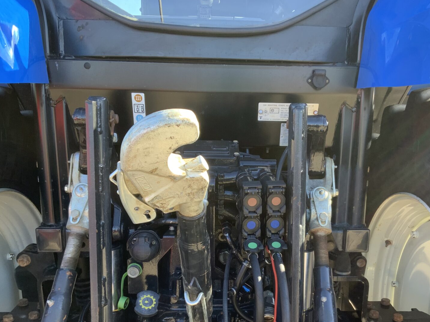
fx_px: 484
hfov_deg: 47.7
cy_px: 215
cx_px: 245
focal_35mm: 39
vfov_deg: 36.4
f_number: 1.8
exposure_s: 1/122
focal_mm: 3
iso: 25
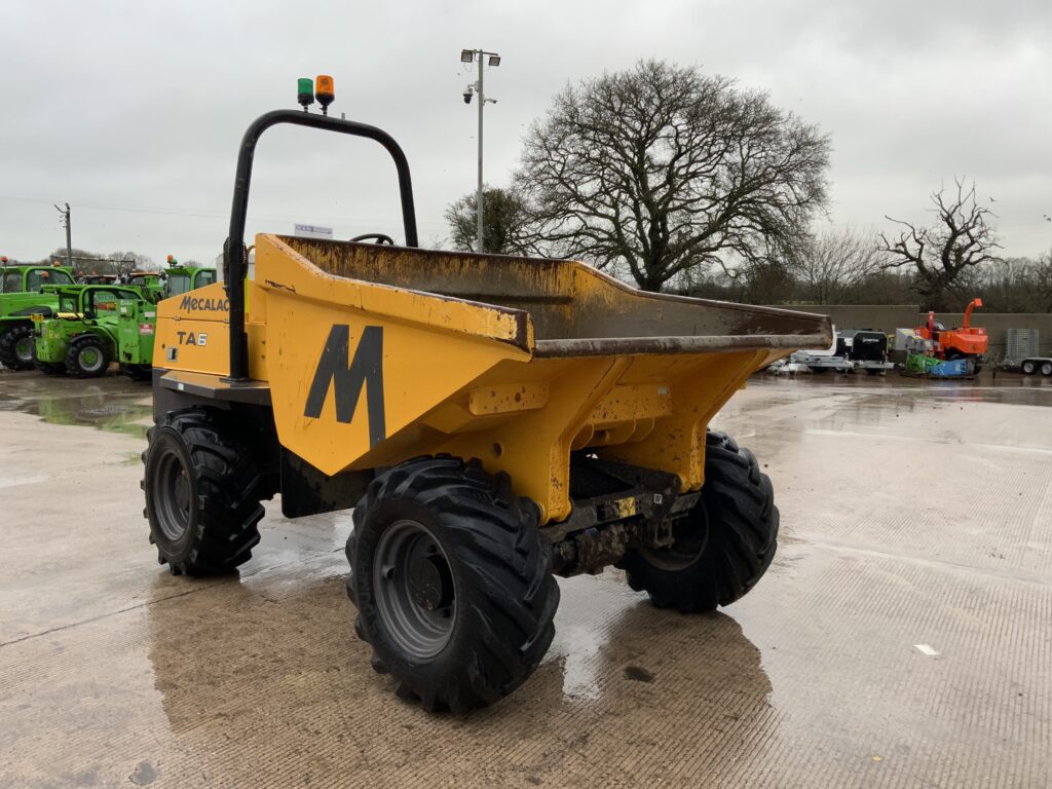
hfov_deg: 61.7
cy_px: 394
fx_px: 881
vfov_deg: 48.2
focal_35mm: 29
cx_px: 526
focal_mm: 3
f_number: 1.8
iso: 25
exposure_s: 1/122
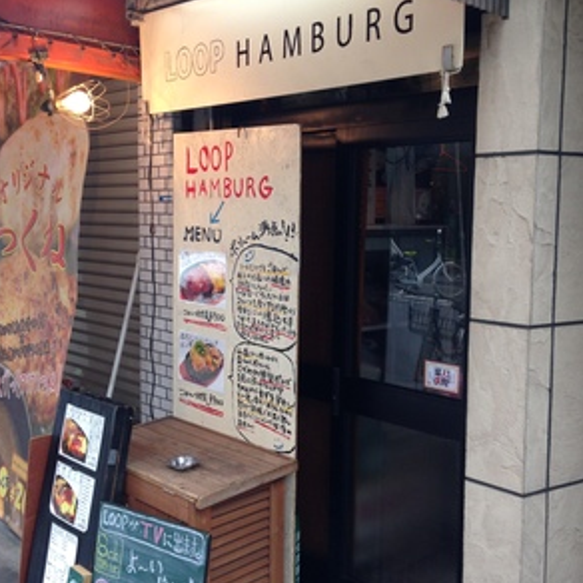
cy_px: 288
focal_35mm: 40
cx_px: 288
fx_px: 762
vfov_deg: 41.9
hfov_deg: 41.9
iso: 50
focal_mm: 4.12
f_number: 2.4
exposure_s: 1/60
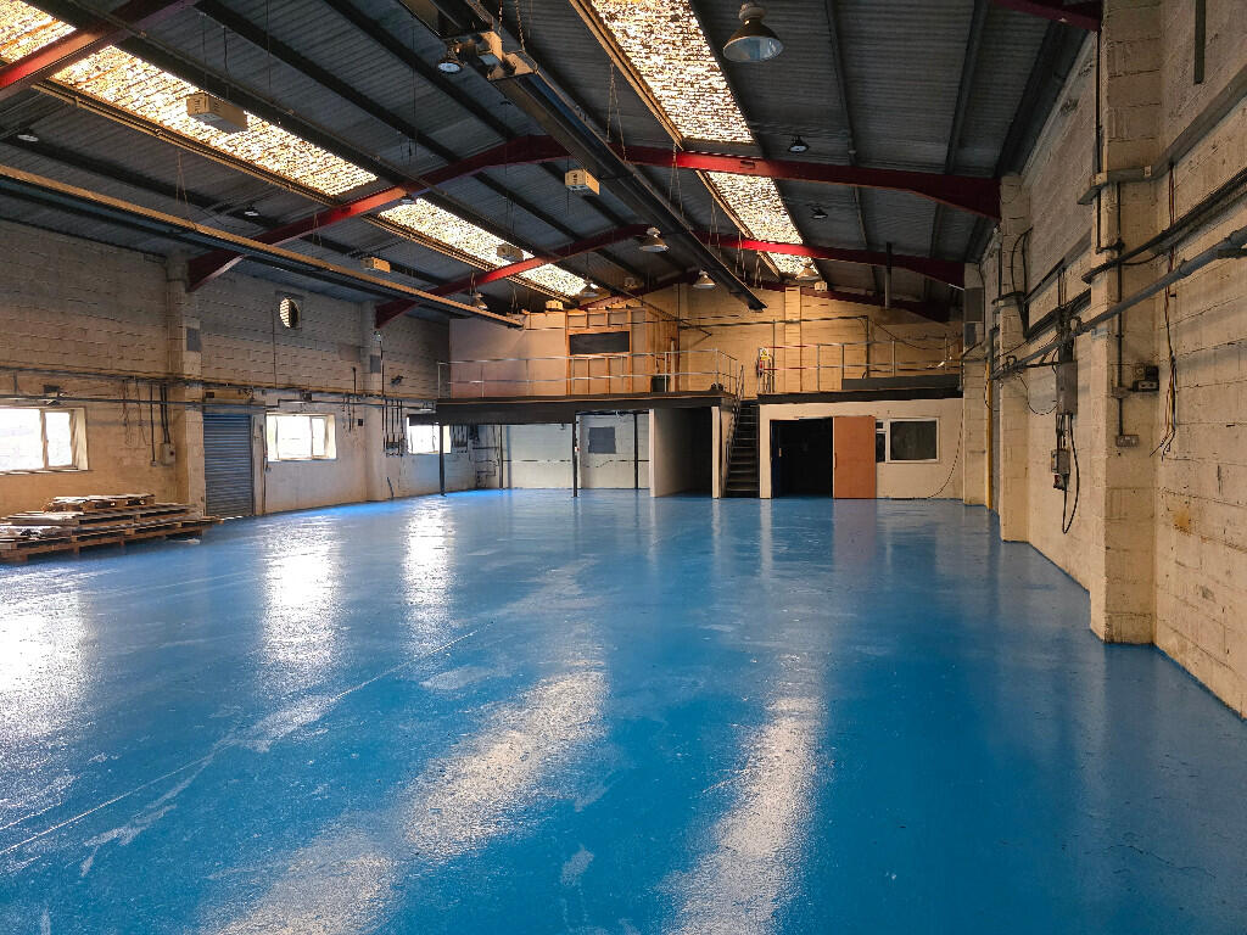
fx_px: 829
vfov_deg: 58.9
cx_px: 624
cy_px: 468
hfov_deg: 73.9
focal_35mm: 23
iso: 800
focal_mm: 6.3
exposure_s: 1/100
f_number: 1.7
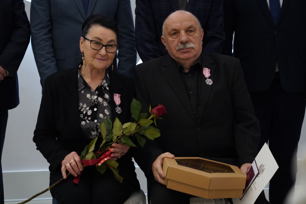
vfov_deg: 15.9
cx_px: 153
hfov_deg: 23.6
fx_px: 731
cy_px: 102
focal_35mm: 86
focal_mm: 86
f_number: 4
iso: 1250
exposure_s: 1/125
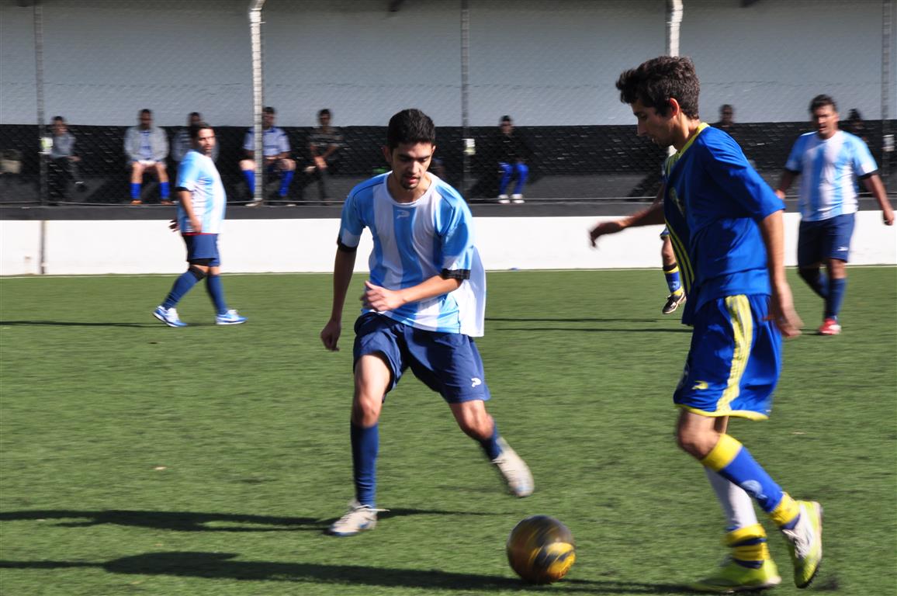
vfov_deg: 10.7
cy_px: 298
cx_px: 448
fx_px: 3173
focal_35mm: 128
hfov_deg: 16.1
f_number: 18
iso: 200
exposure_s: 1/80
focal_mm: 85
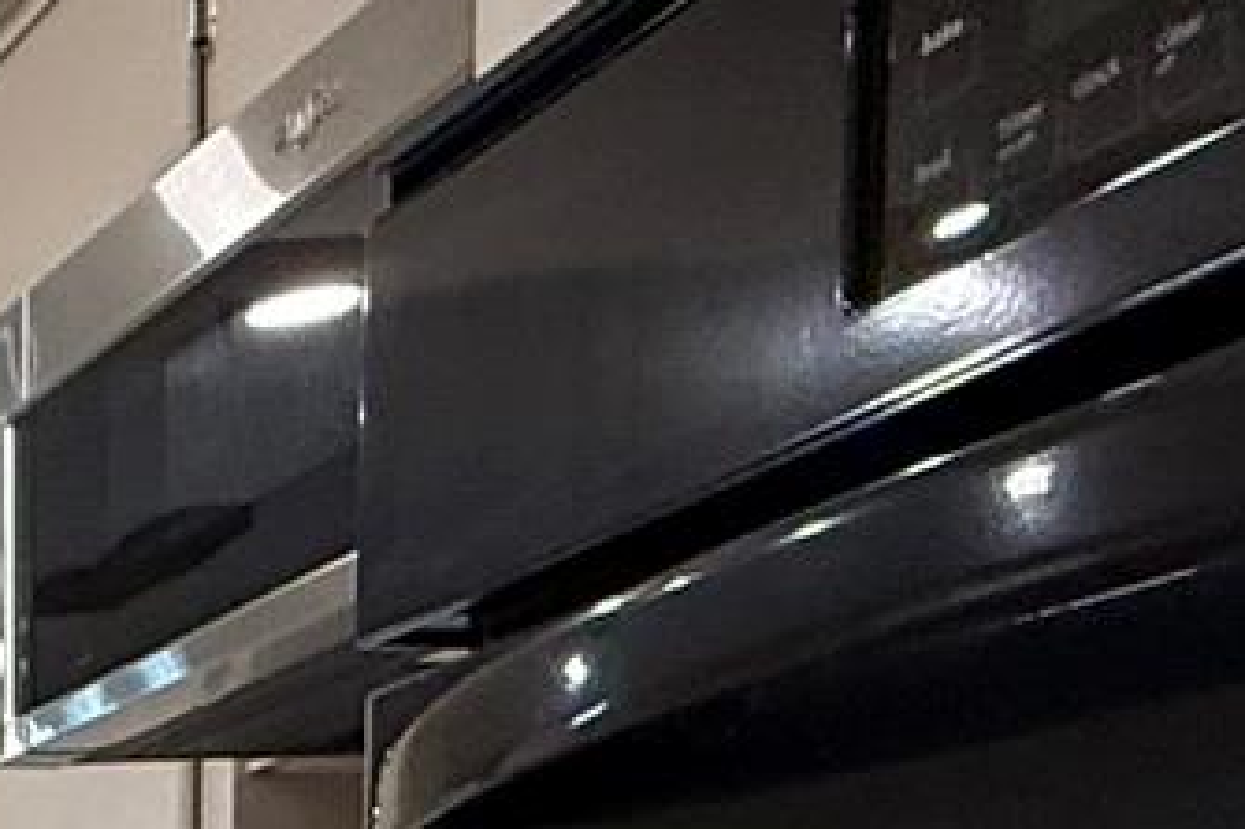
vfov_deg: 13.9
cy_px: 1428
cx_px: -1479
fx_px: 3076
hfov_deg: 15.8
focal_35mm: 89
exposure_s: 1/120
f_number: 2.2
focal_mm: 2.22
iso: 200
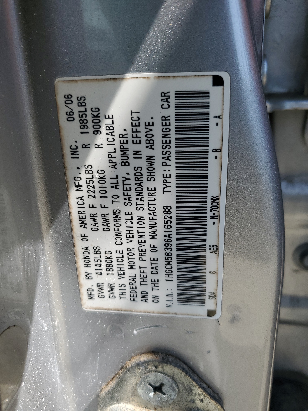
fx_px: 308
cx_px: 154
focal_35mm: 26
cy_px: 206
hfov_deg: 53.1
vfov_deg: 67.3
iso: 50
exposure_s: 1/1429
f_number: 1.5
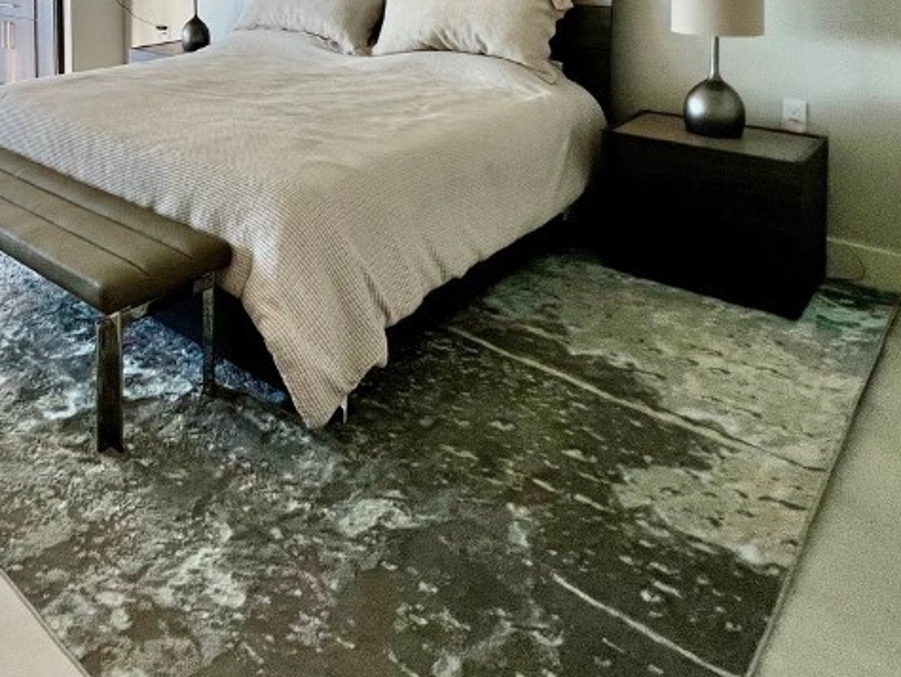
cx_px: 154
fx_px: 729
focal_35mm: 28
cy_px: -34
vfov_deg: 41.6
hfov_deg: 57.6
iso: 125
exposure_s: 1/120
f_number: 1.8
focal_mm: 1.57
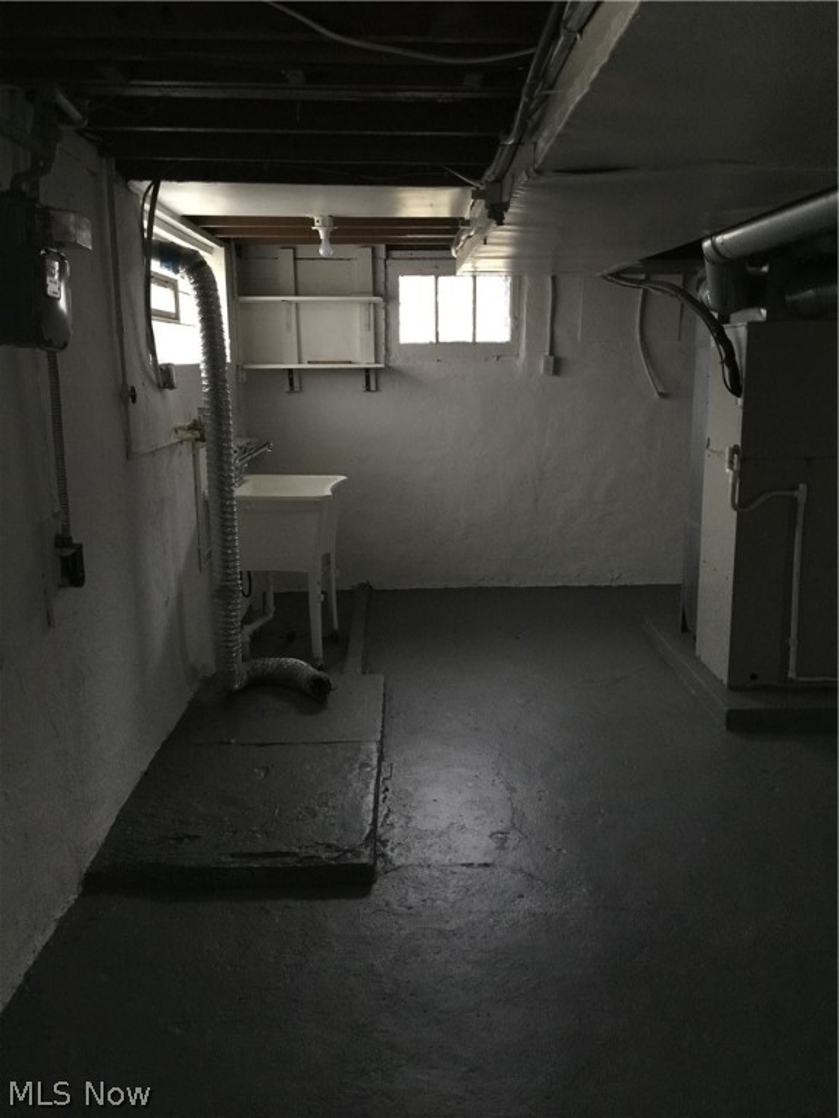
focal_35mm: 29
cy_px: 559
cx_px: 420
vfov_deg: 61.7
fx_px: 937
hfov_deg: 48.2
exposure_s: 1/4
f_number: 2.2
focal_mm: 4.15
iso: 100
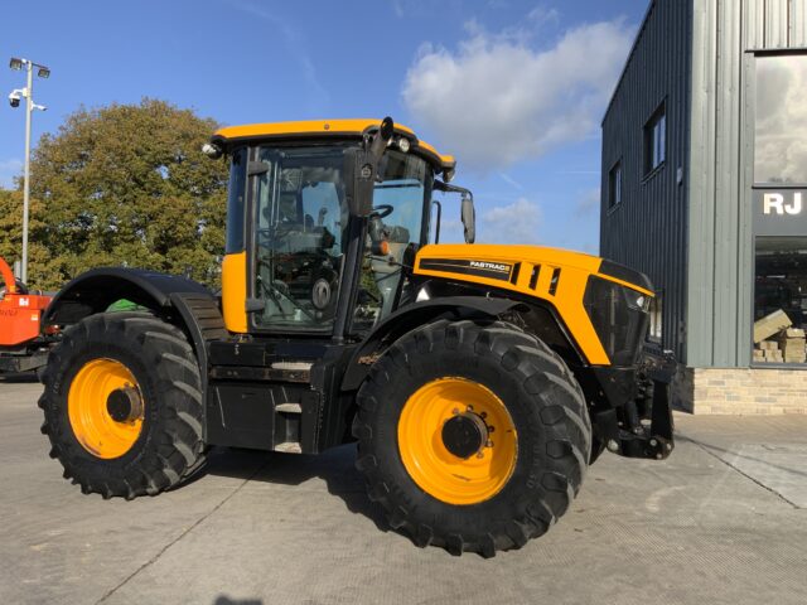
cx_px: 404
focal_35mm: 29
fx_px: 676
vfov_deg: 48.2
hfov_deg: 61.7
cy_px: 302
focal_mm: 3
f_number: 1.8
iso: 16
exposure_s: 1/1786
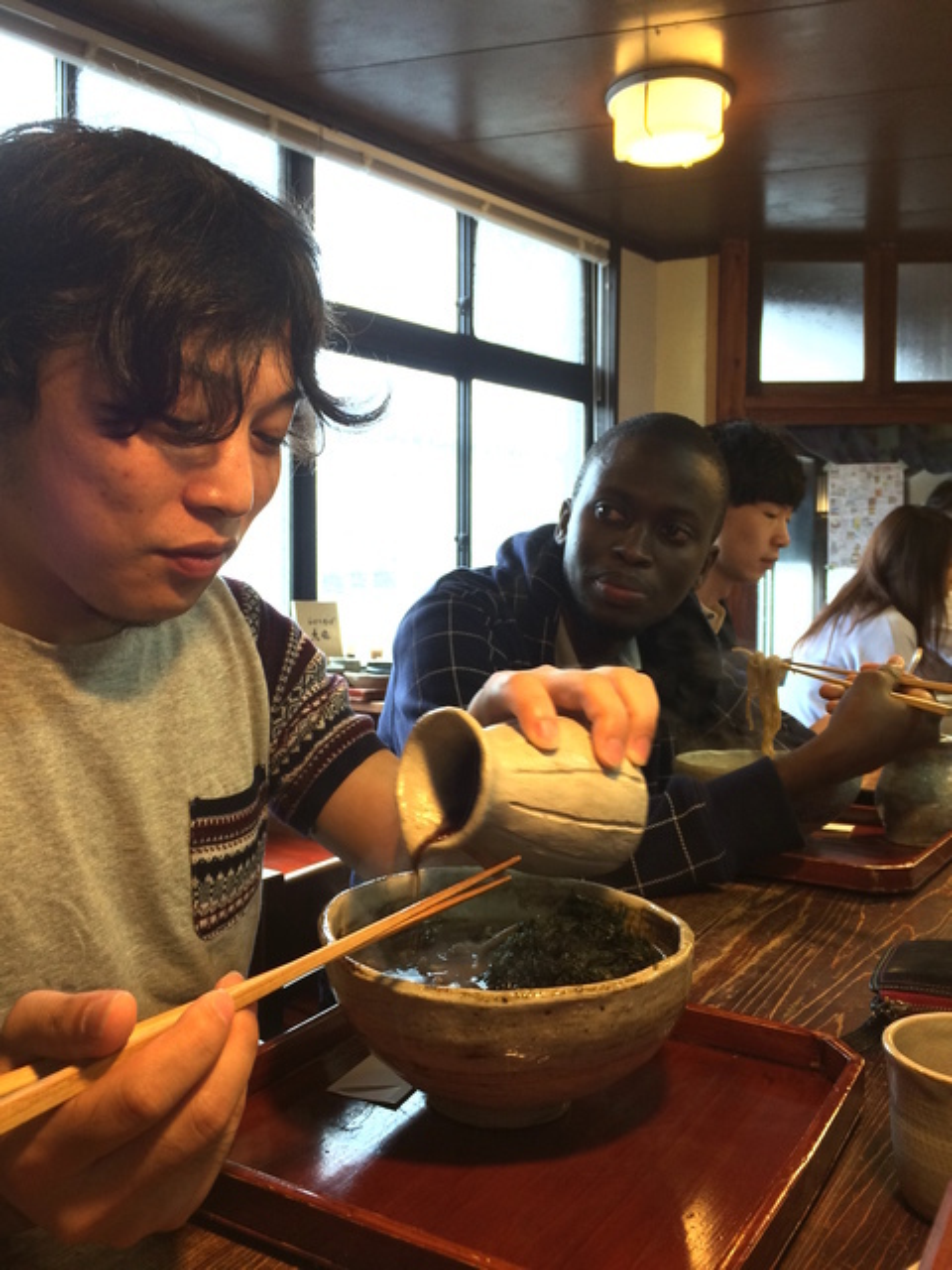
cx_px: 476
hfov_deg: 48.2
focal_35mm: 29
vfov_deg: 61.7
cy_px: 635
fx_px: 1063
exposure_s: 1/30
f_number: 2.2
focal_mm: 4.15
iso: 100
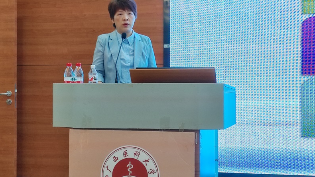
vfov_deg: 14.1
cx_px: 159
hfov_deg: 24.7
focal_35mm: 86
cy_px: 88
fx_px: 719
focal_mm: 6.14
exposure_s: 1/100
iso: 640
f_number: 1.8
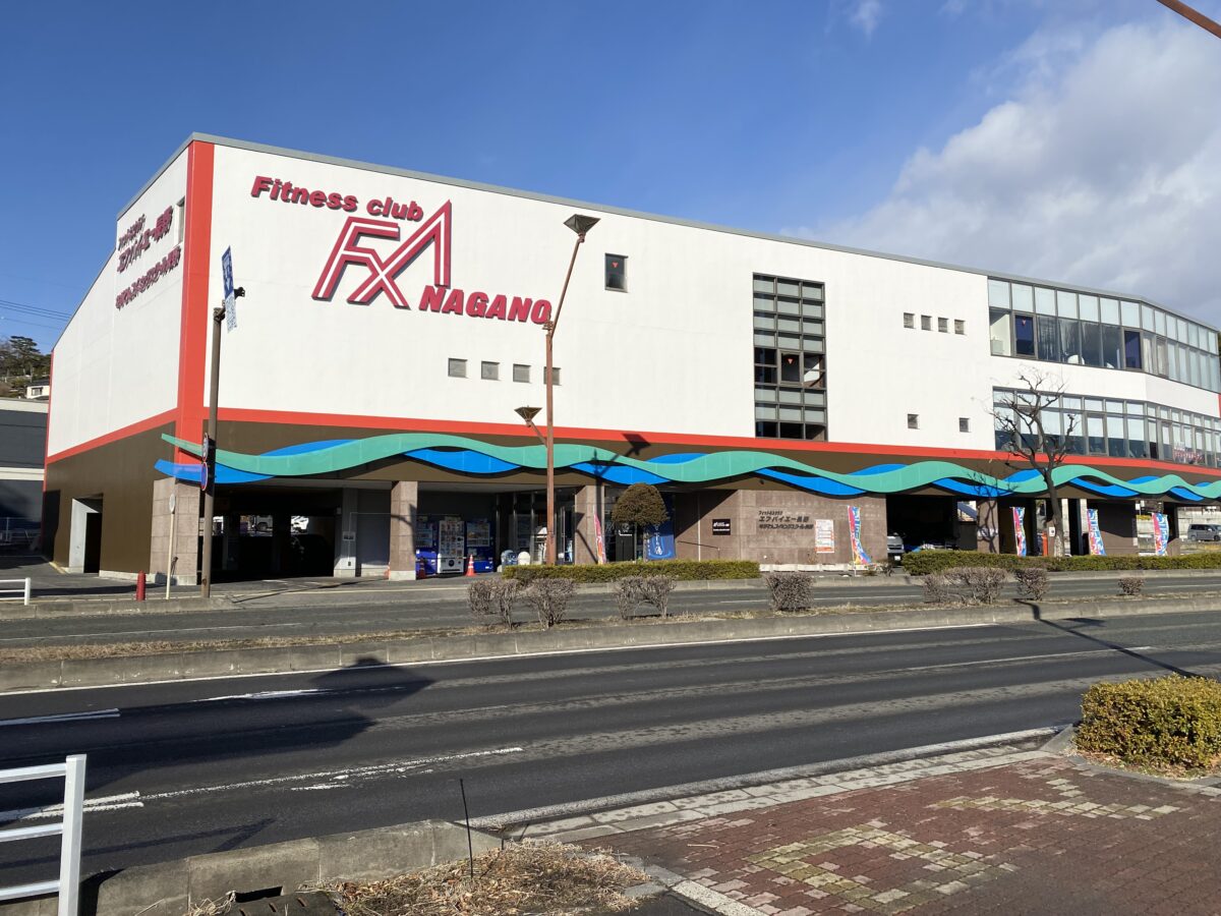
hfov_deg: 67.3
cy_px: 458
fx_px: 917
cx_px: 610
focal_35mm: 26
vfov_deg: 53.1
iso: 32
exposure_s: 1/6061
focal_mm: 4.25
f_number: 1.8
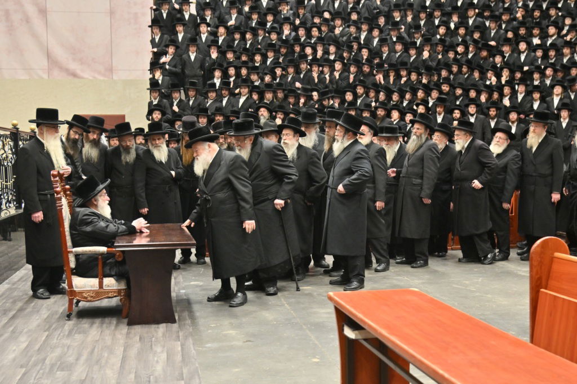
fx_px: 737
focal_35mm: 46
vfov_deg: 29.2
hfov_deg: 42.8
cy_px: 192
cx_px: 288
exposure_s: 1/320
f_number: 4
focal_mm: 31
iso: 800
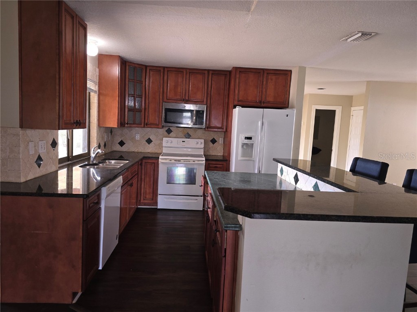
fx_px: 277
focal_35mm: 23
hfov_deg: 73.9
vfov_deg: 58.9
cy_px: 156
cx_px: 208
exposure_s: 1/40
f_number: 1.7
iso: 125
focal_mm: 6.3
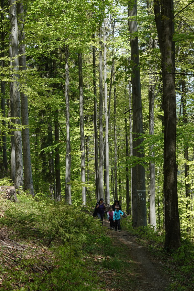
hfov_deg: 17.3
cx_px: 97
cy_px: 146
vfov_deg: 25.7
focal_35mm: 79
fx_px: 639
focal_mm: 29.1
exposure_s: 1/100
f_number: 8
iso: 125
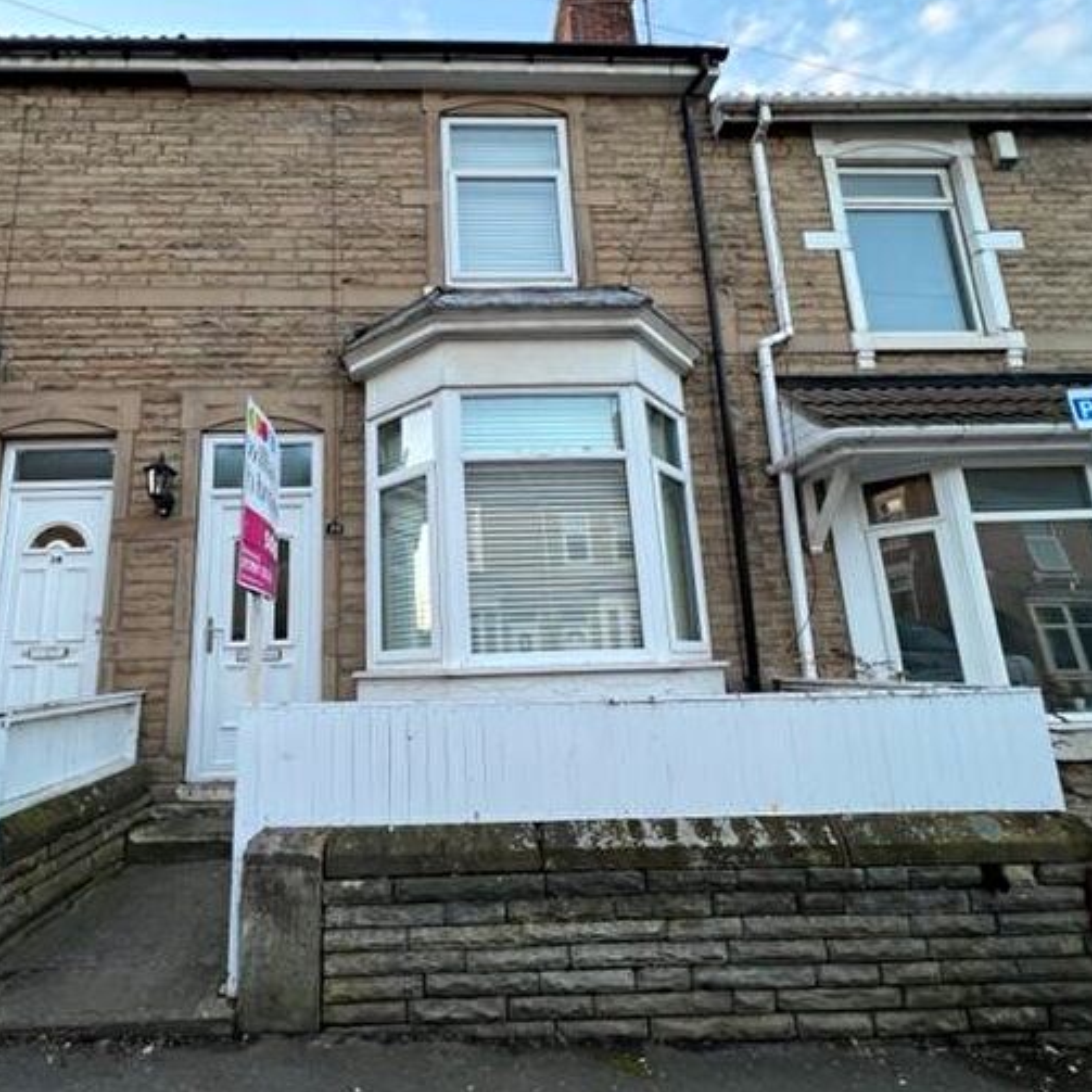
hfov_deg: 86.4
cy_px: 535
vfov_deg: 87.4
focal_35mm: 16
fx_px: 571
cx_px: 439
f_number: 1.8
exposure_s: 1/99
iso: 50
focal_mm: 1.57
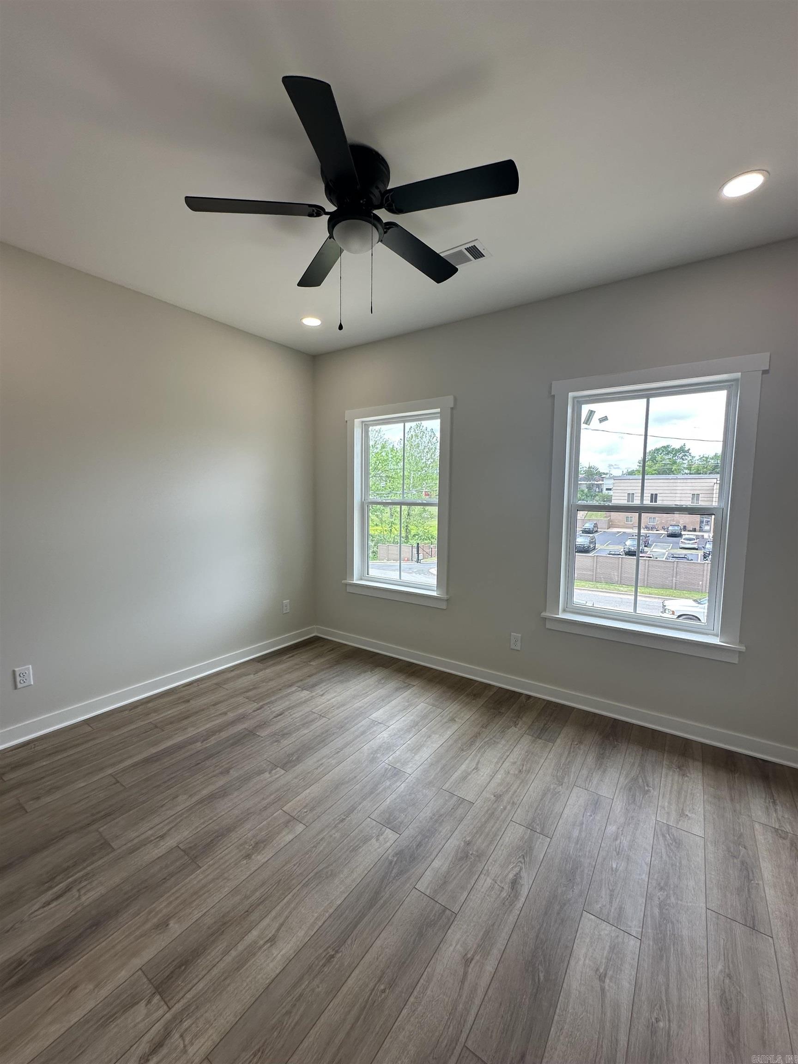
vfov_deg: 102.1
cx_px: 399
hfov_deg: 85.7
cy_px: 532
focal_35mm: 14
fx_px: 430
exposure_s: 1/149
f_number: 2.2
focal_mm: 2.22
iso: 40
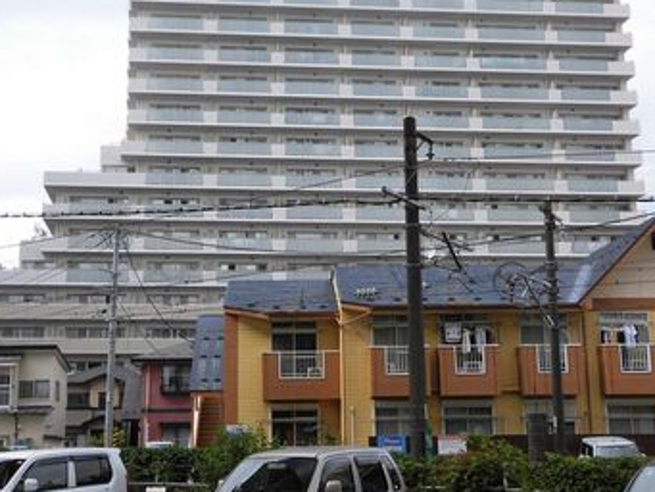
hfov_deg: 36.1
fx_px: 1003
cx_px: 302
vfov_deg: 27.5
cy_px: 230
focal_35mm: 53
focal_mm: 7.72
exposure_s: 1/320
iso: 100
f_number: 3.8
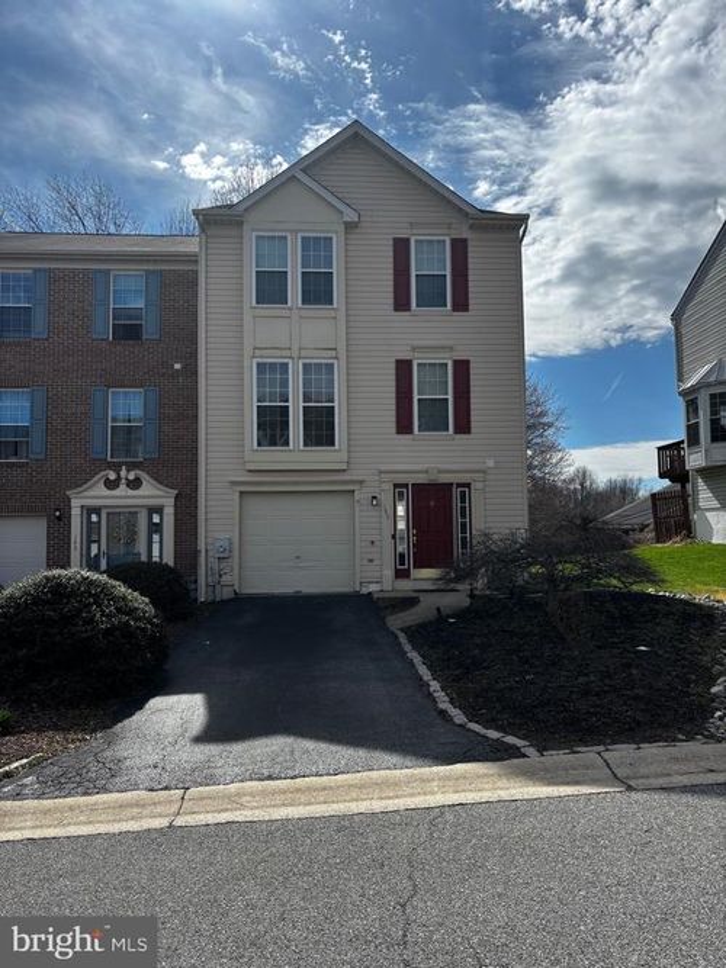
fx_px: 727
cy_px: 484
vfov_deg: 67.3
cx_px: 363
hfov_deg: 53.0
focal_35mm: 26
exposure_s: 1/5076
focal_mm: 5.96
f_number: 1.6
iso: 50
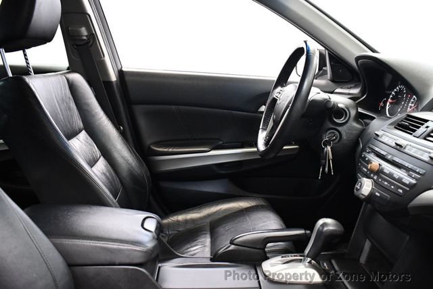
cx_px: 216
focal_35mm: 36
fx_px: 433
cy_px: 144
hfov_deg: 53.1
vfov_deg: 36.9
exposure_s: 1/60
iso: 3200
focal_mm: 18
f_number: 3.5
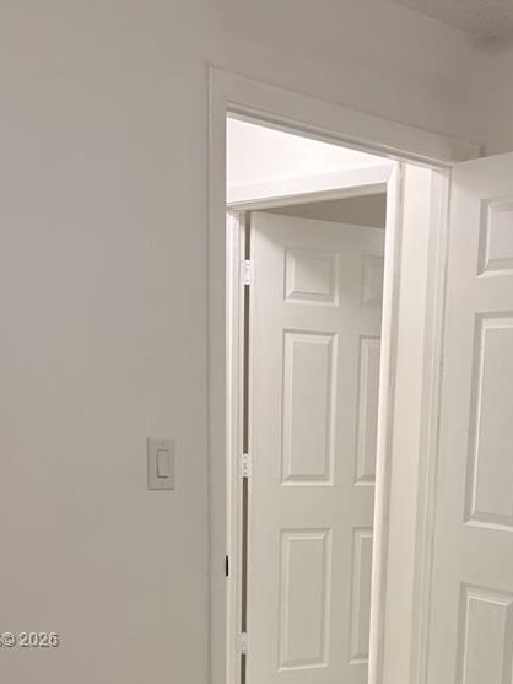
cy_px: 641
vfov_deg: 32.3
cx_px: 383
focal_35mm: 56
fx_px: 1106
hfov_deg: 25.8
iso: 64
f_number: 1.6
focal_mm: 5.96
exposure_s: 1/120
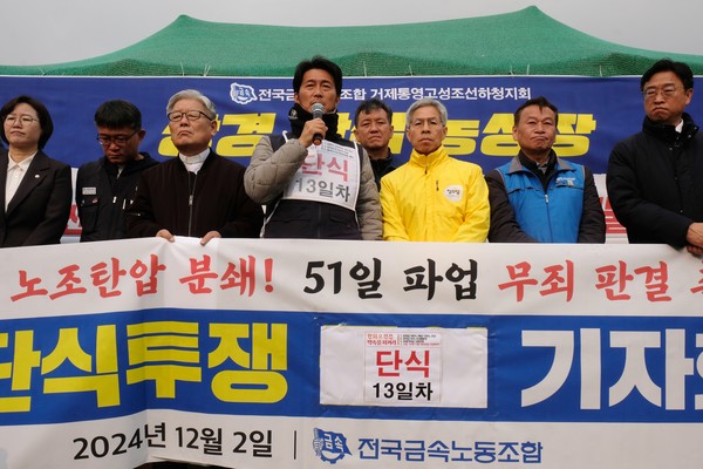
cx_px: 352
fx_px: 625
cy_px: 234
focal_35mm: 32
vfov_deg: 41.1
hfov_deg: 58.7
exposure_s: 1/250
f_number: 18
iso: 400
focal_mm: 21.4
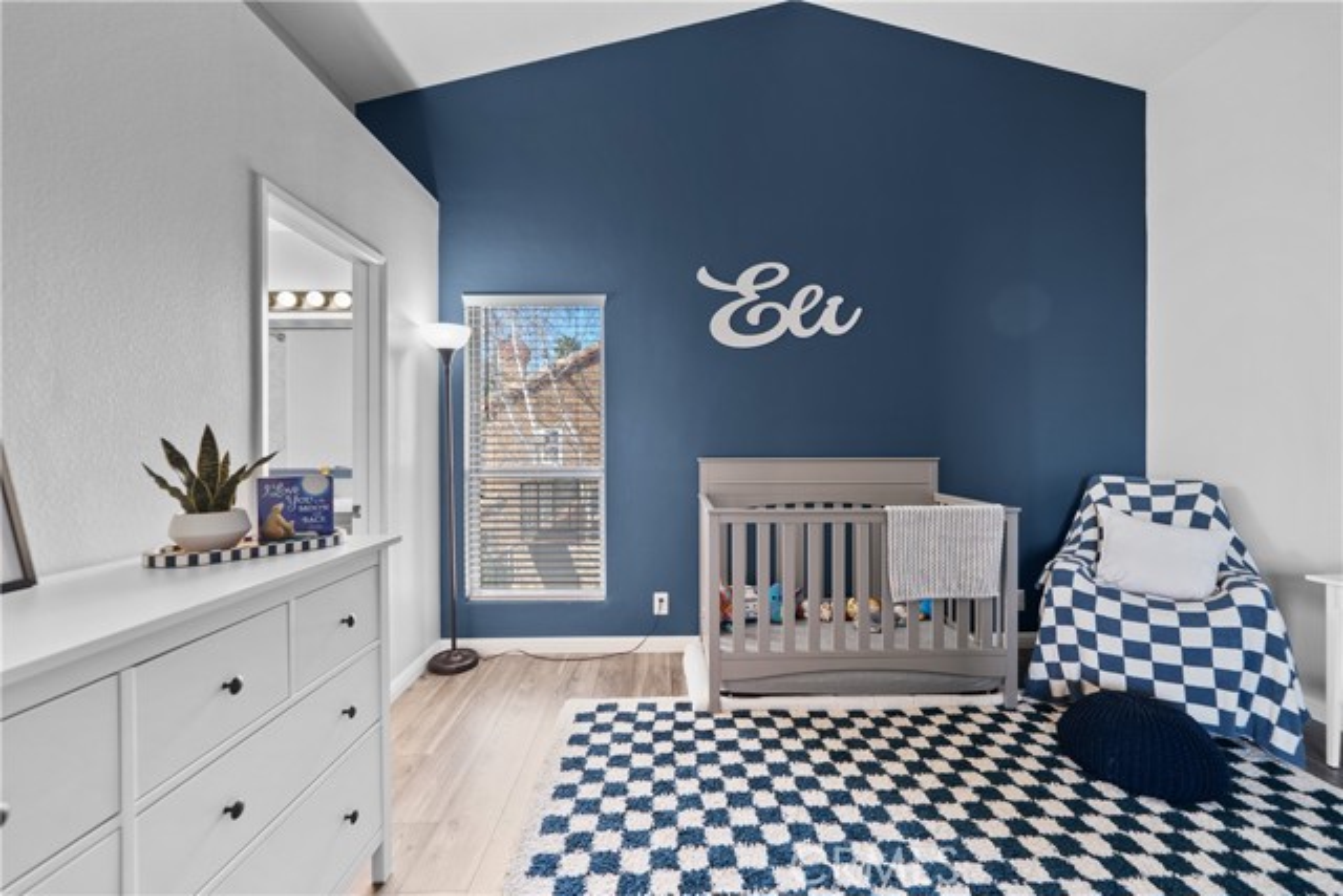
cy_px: 448
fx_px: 522
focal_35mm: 14
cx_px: 672
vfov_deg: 81.2
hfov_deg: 104.2
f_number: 9
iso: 100
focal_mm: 14
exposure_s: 2.5
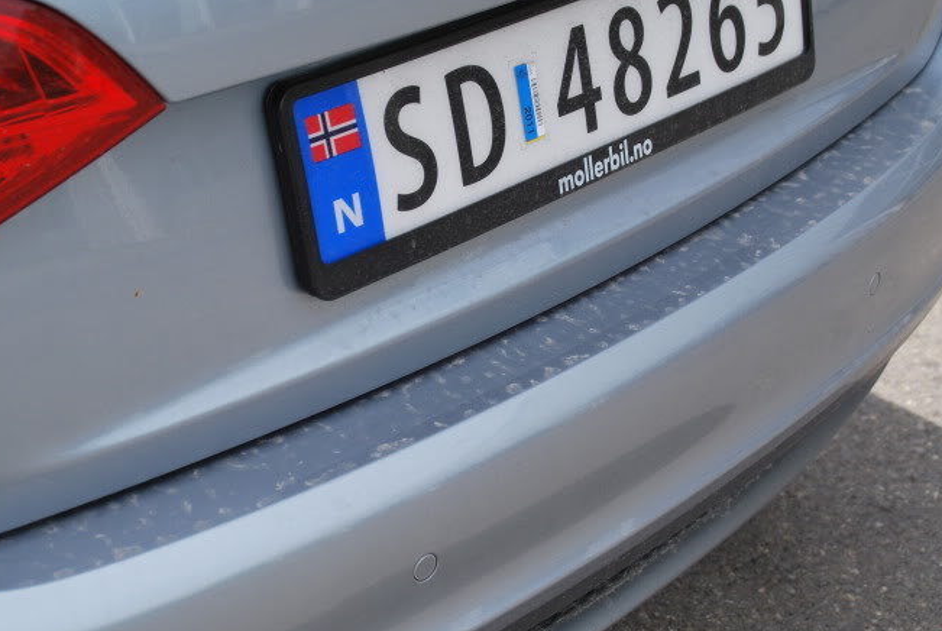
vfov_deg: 19.5
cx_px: 446
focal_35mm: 70
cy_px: 315
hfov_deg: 28.8
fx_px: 1834
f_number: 7.1
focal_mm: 38
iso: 100
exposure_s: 1/200
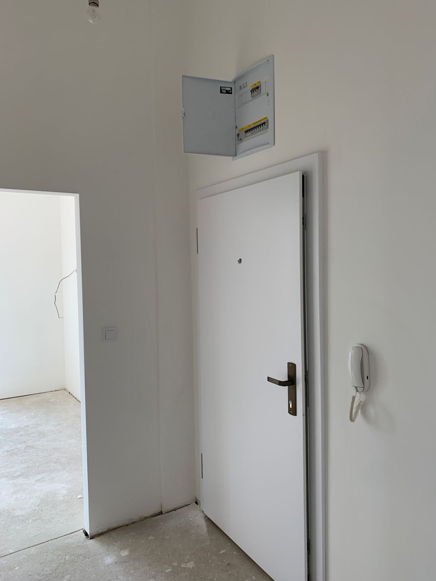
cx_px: 218
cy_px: 290
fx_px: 437
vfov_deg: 67.3
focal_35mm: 26
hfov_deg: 53.1
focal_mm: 4.25
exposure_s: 1/122
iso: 32
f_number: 1.8
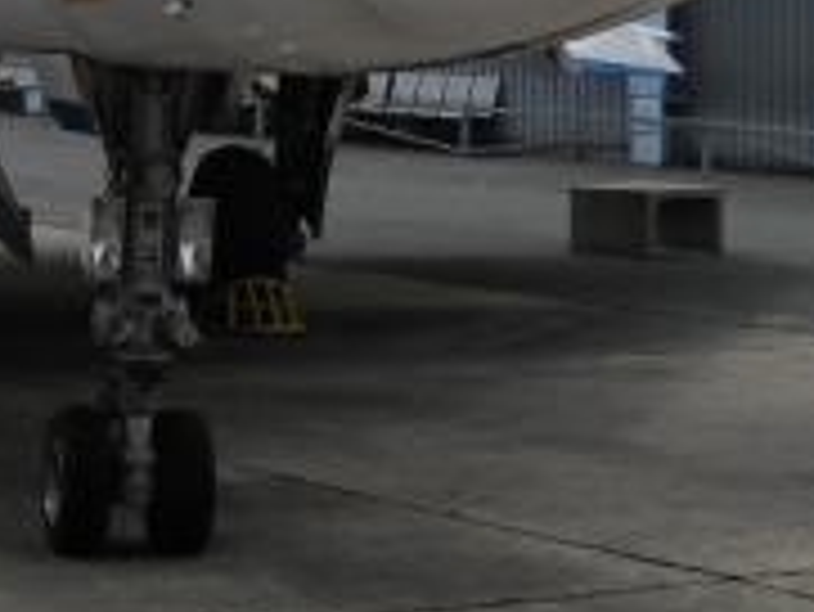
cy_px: -50
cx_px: -54
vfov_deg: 10.1
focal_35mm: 145
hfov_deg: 13.4
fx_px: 3412
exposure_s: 1/400
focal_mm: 6.72
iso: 80
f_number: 5.5
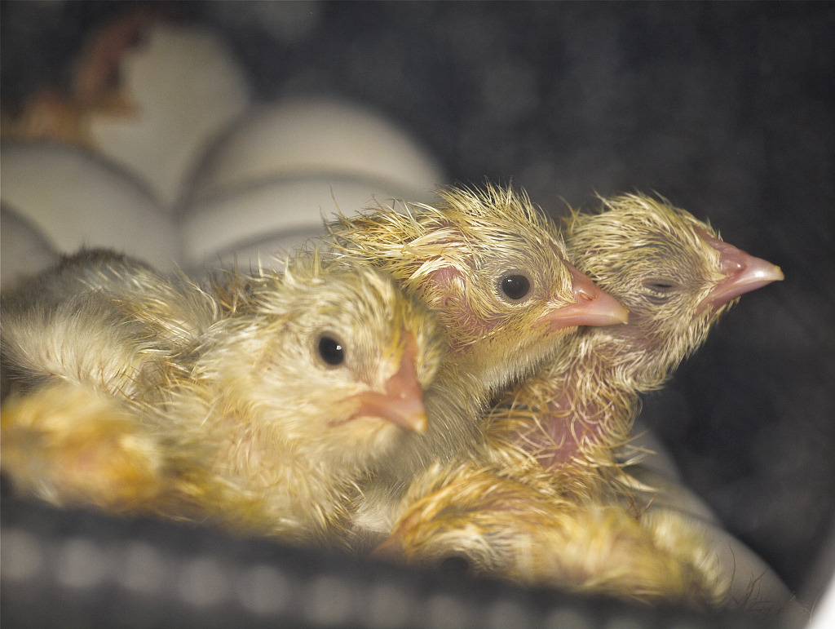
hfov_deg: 6.6
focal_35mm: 300
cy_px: 314
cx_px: 418
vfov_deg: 5.0
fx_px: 7247
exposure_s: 1/250
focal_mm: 150
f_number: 11
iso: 200
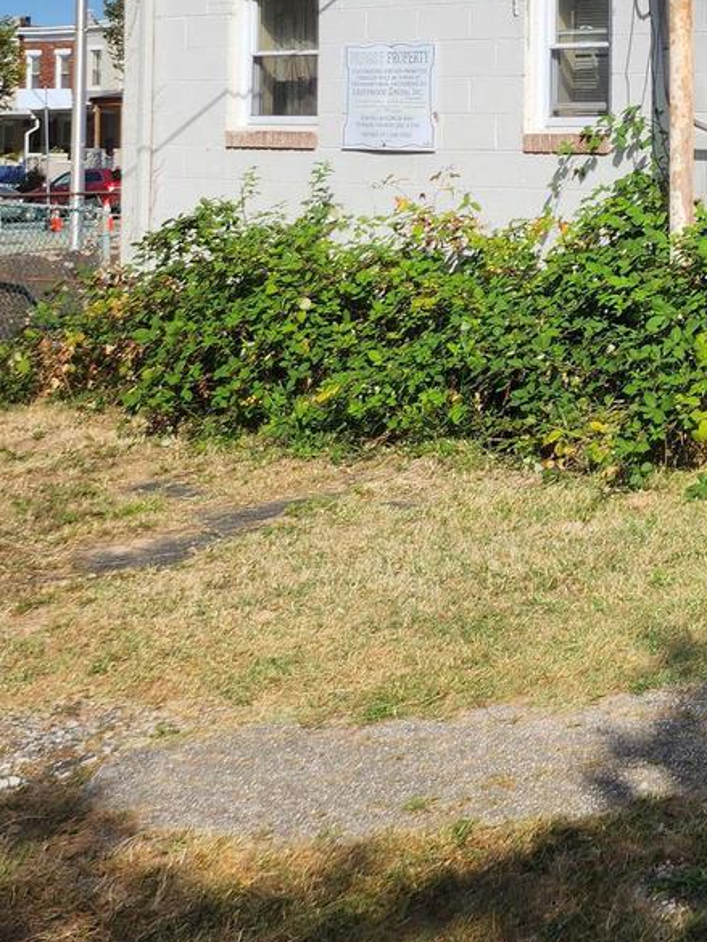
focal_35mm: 63
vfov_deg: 29.2
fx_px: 1715
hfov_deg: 21.4
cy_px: 63
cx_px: 876
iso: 50
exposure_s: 1/5257
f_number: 1.8
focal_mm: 5
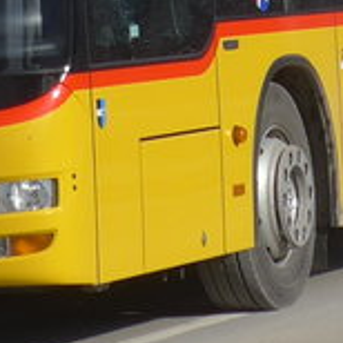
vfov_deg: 4.6
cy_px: -318
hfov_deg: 4.6
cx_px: -100
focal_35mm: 380
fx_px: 4260
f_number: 3.4
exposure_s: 1/2000
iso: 80
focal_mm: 11.3
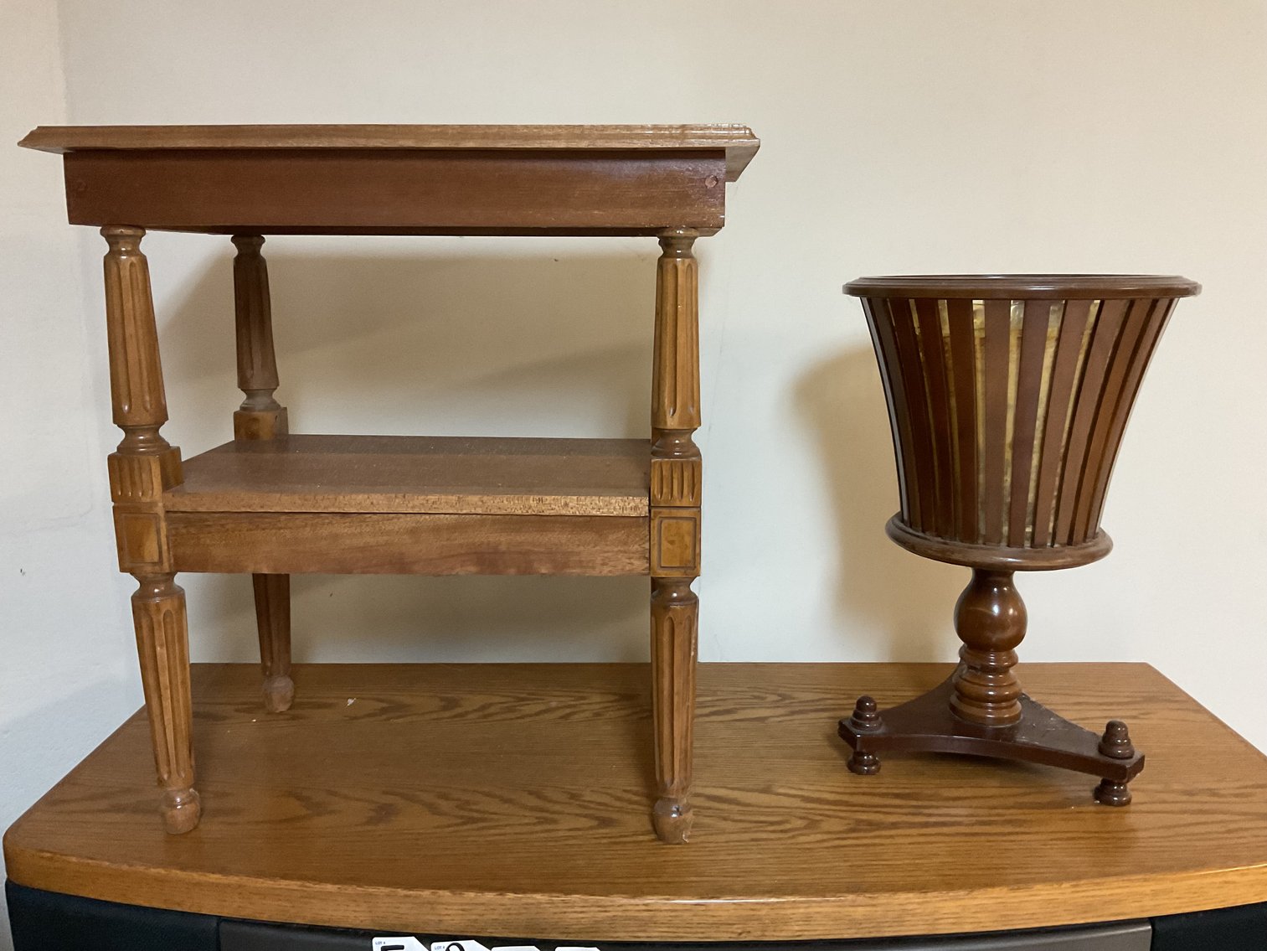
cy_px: 476
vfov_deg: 48.2
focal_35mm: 29
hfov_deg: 61.7
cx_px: 634
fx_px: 1062
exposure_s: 1/40
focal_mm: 3
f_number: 1.8
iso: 250
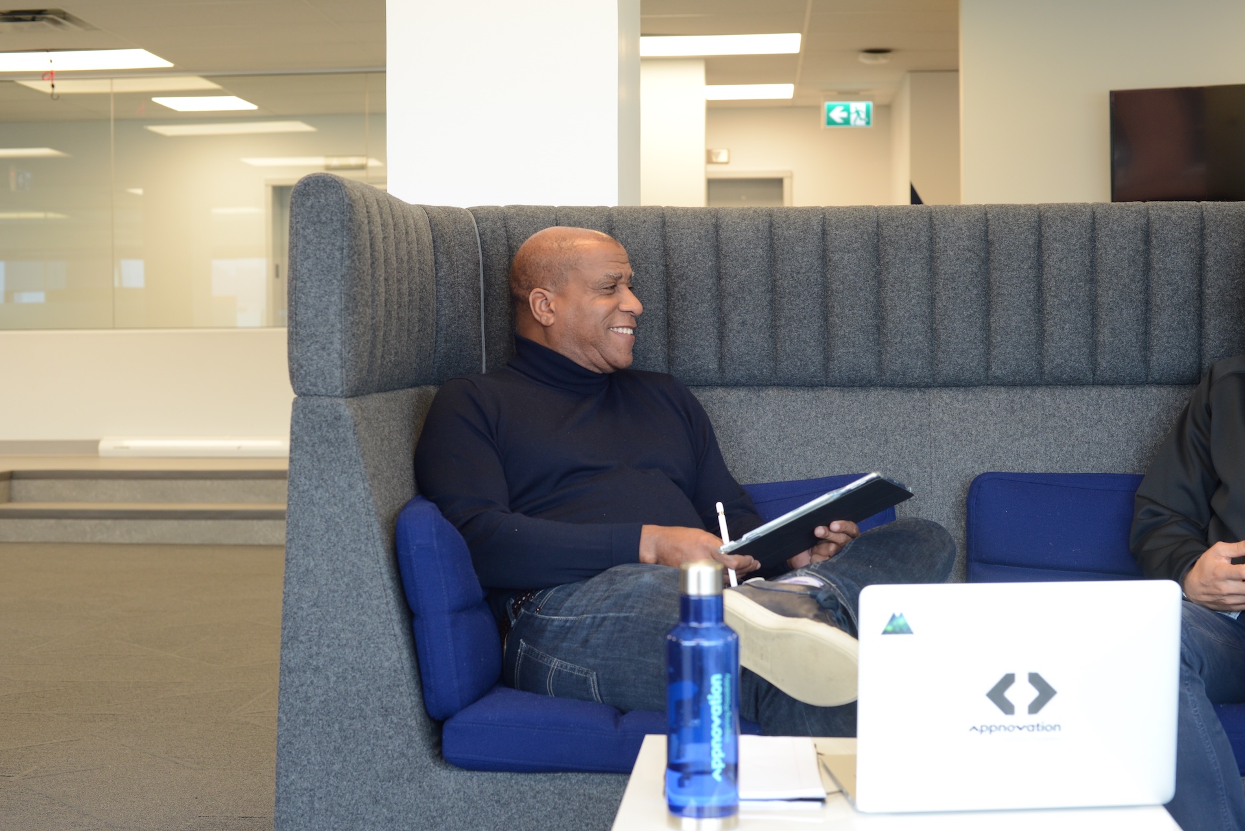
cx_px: 622
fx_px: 1730
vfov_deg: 27.0
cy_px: 416
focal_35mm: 50
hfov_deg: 39.6
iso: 1000
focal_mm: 50
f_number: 5.6
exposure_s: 1/80
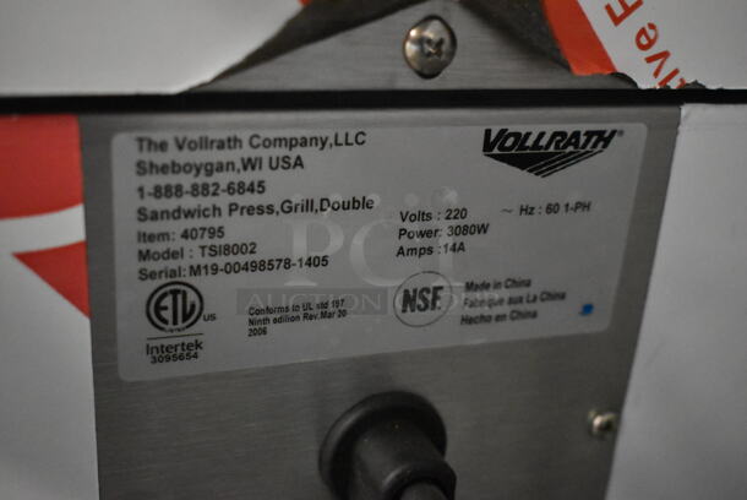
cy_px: 250
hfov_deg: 41.1
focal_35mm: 48
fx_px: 997
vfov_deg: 28.1
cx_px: 374
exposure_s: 1/50
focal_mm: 32
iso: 9000
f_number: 4.5
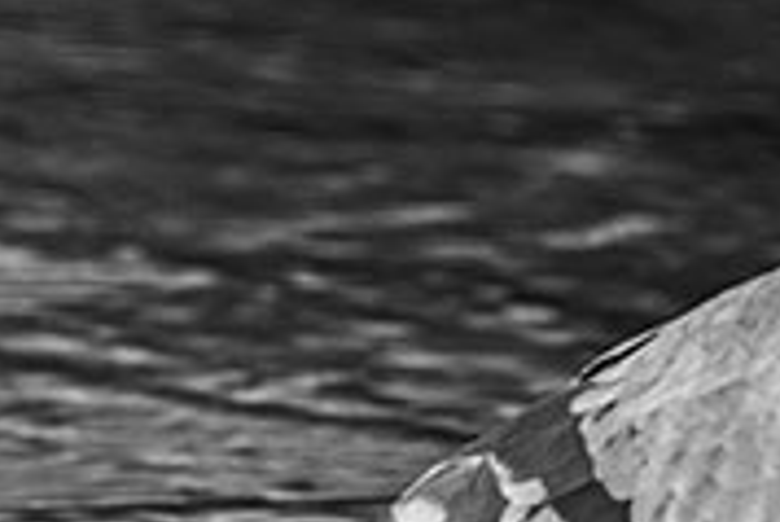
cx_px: 802
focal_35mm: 2669
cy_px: 564
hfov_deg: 0.8
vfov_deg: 0.5
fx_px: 57874
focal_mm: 950
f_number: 12
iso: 4000
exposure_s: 1/1000
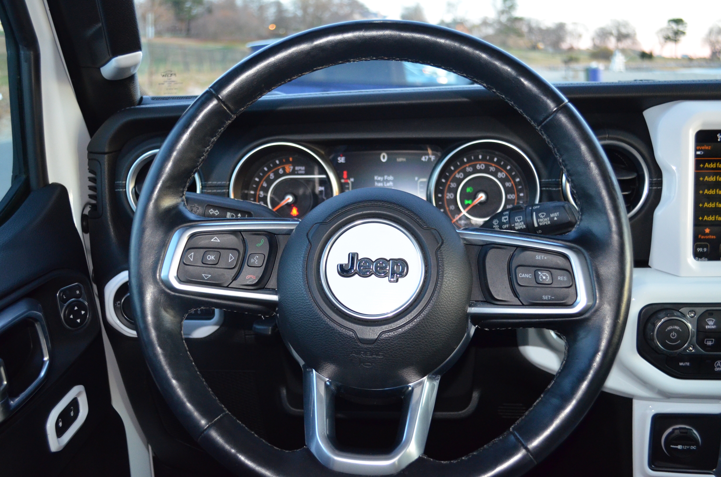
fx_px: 720
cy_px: 238
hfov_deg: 53.2
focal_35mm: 36
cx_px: 360
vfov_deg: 36.7
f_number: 4
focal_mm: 24
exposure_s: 1/60
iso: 1800
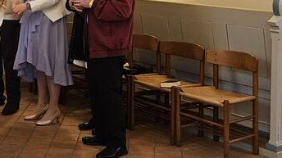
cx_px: -10
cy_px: -8
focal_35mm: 84
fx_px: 628
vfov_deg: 14.1
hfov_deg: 24.0
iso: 640
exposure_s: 1/100
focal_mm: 5.4
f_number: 1.8
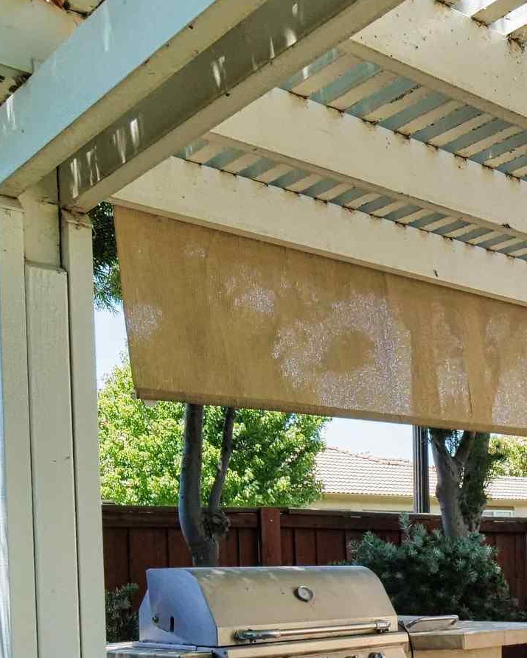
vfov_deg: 37.2
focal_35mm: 47
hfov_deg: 26.8
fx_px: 916
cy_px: 583
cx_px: 693
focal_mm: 7
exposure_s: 1/500
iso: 320
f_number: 5
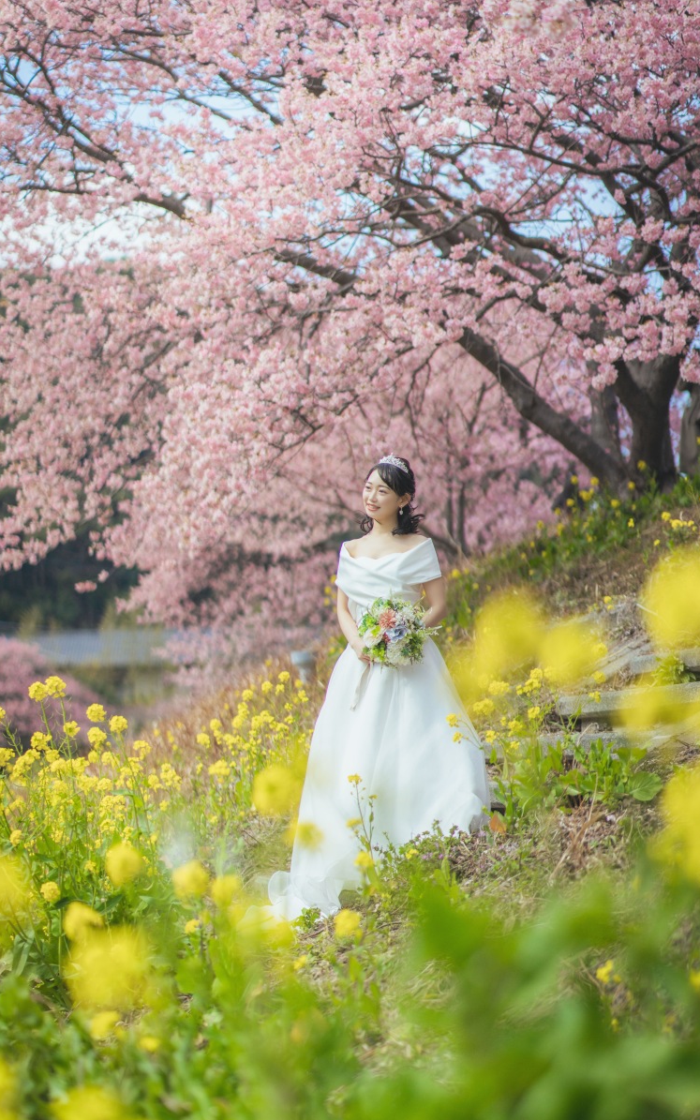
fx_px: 2655
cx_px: 365
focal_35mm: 87
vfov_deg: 23.8
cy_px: 560
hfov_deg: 15.0
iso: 200
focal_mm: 85
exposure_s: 1/8000
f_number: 1.8
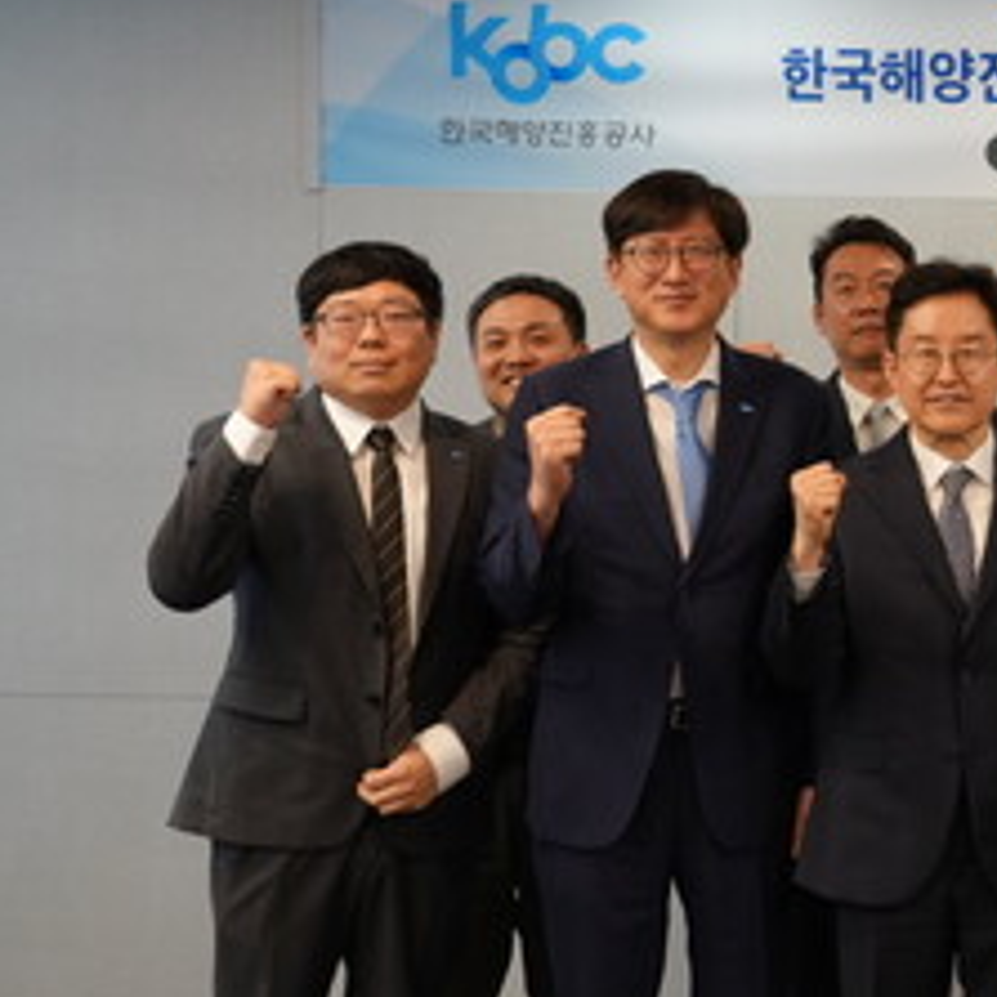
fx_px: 2314
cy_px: 449
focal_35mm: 71
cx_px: 1328
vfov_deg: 24.3
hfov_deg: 21.7
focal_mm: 31
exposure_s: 1/160
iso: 1000
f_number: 4
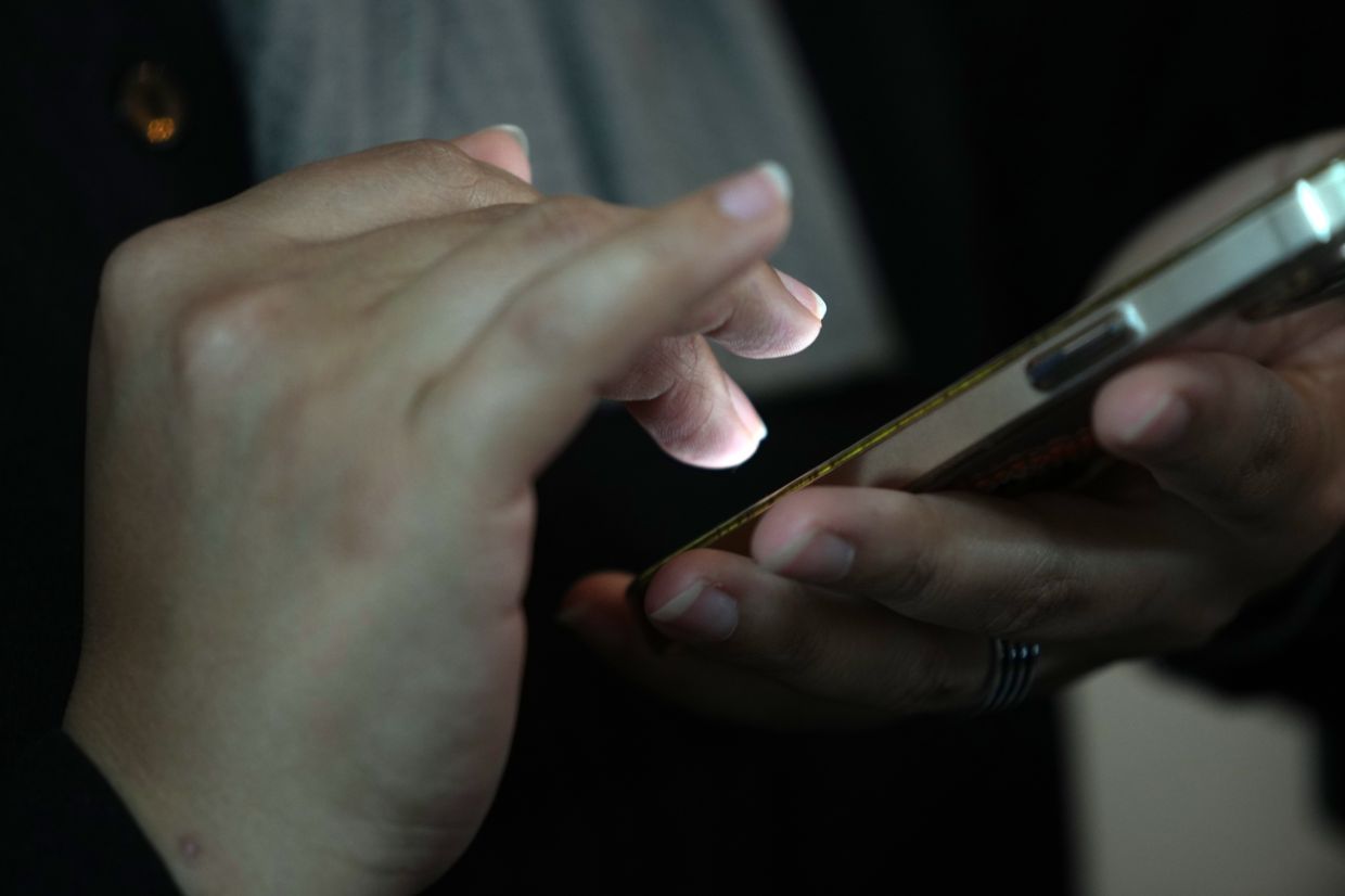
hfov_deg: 6.9
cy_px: 448
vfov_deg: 4.6
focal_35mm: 300
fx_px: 11205
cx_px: 672
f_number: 2.8
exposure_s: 1/40
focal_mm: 200
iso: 500
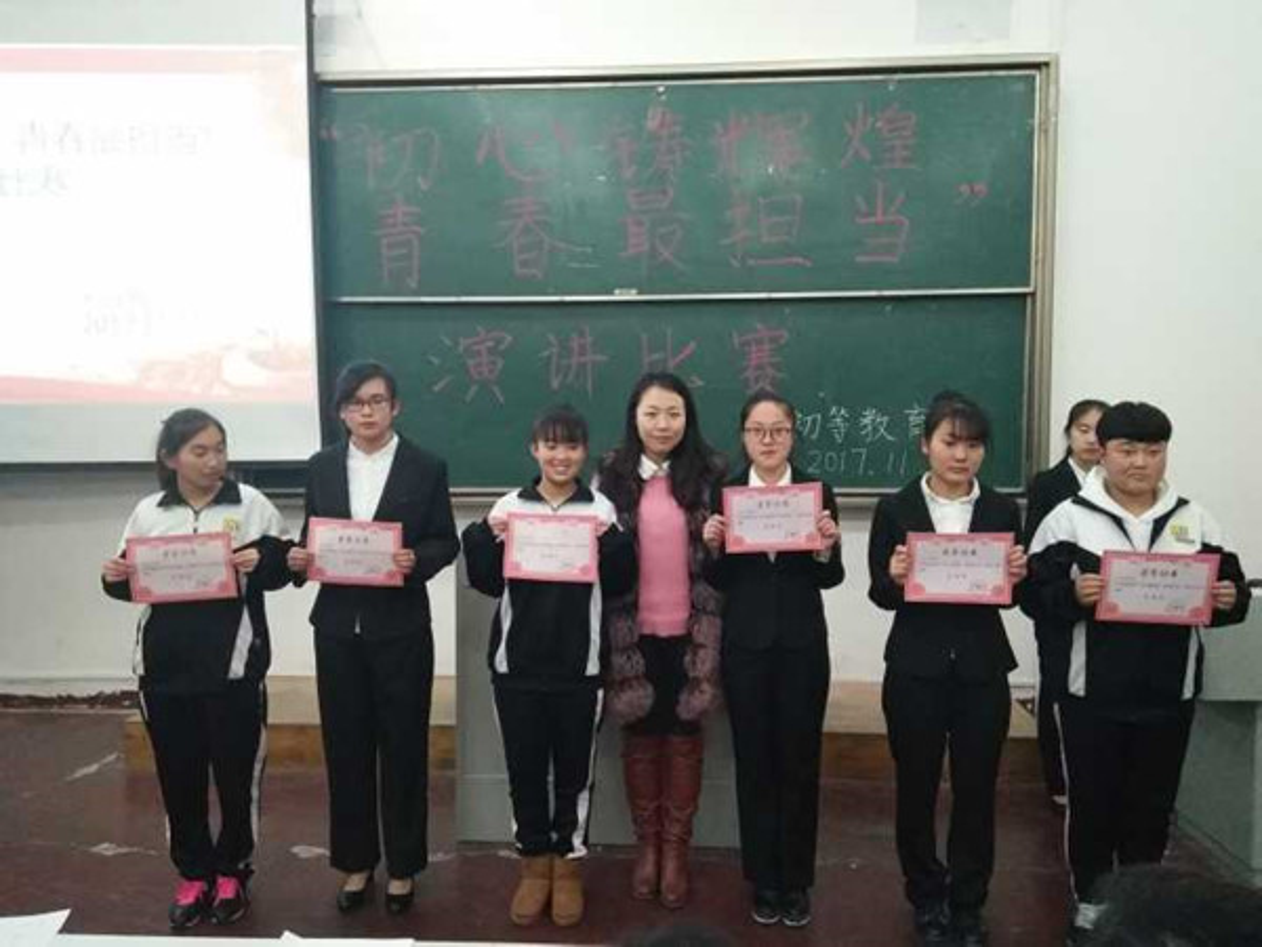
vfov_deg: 63.4
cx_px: 631
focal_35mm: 21
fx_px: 766
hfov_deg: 79.0
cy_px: 474
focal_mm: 3.66
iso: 687
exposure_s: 1/33.3
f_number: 2.2
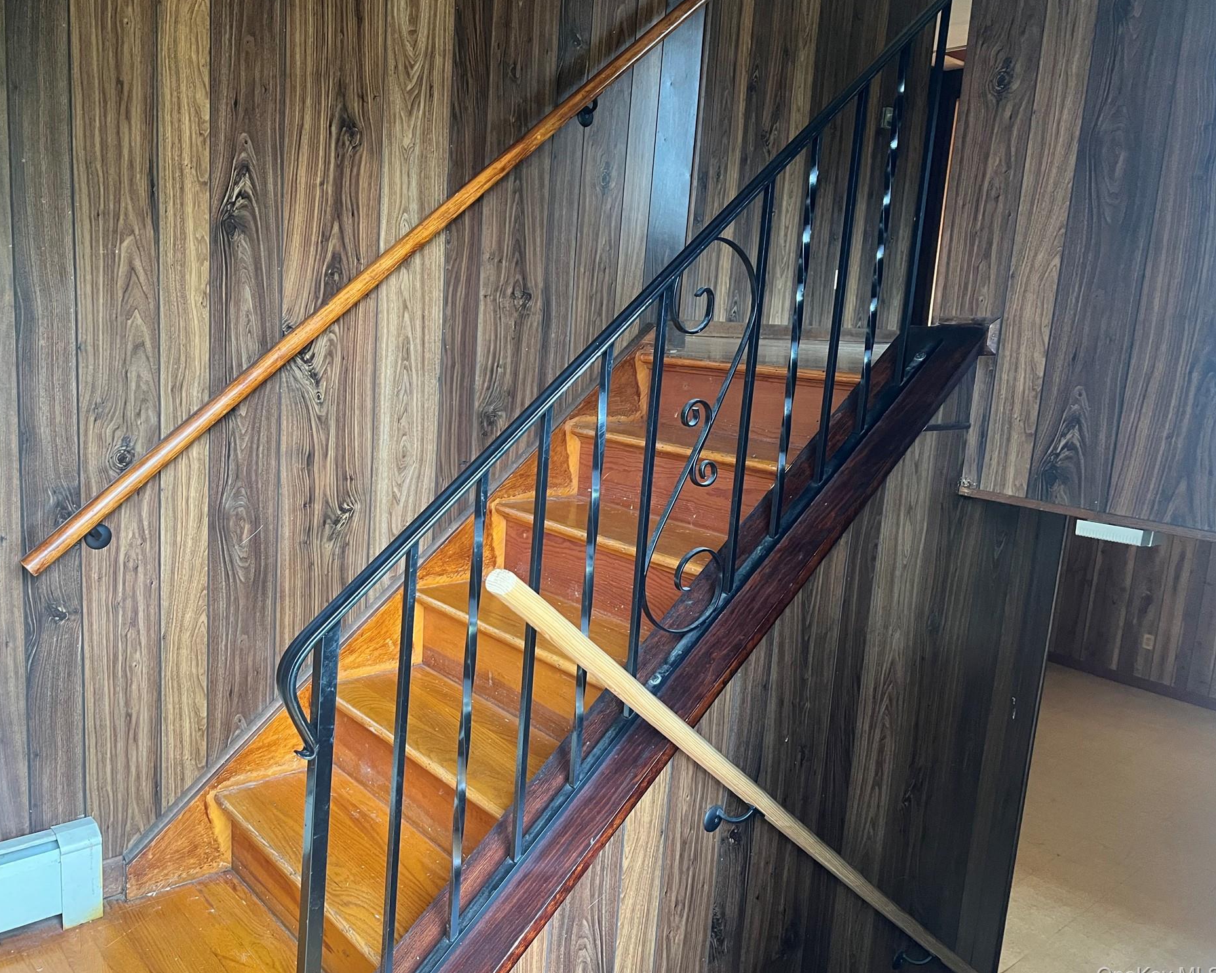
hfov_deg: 62.1
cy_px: 487
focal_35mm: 28
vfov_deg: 51.5
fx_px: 1008
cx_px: 559
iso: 250
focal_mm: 5.7
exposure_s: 1/60
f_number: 1.5
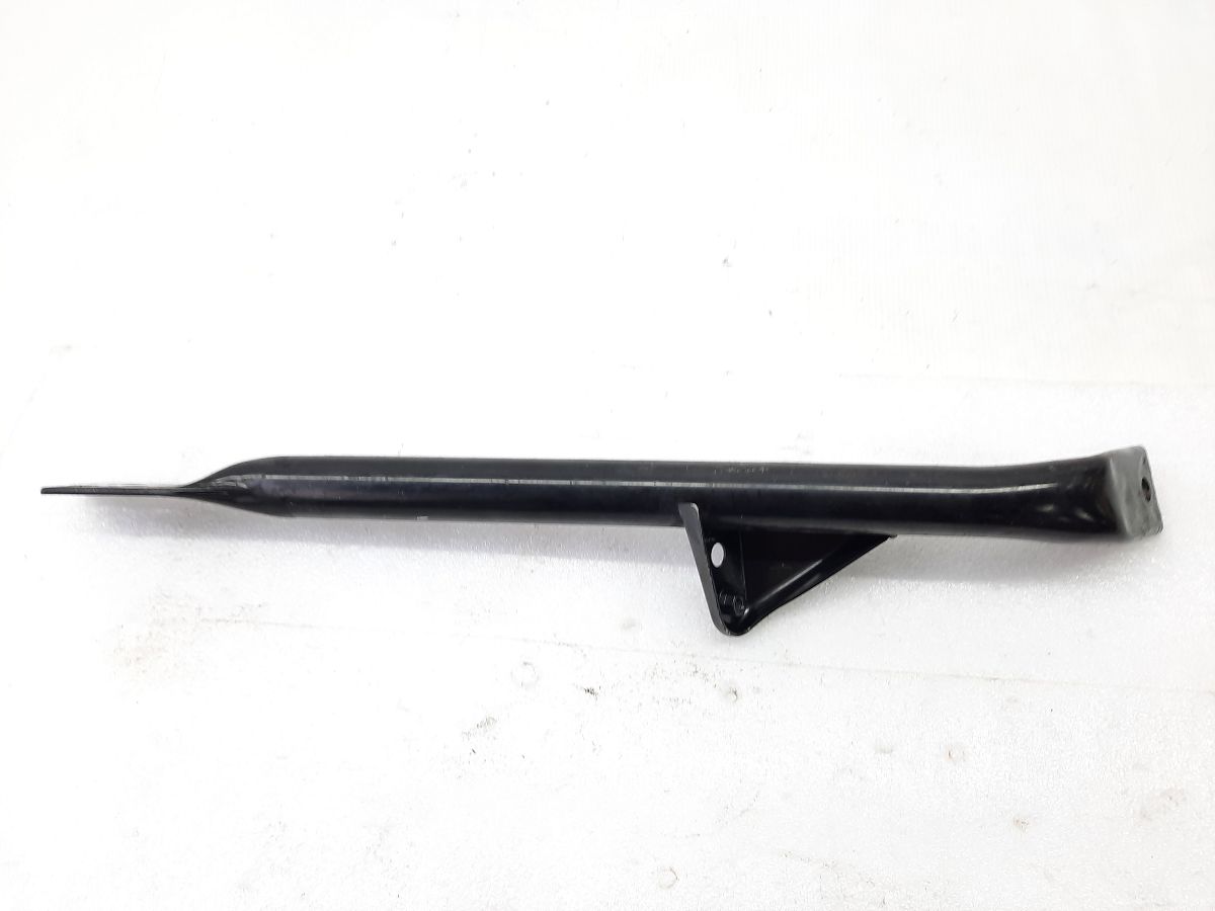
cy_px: 456
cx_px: 608
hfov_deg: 69.4
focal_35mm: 25
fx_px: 877
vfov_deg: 54.9
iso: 80
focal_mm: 4.6
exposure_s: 1/50
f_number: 2
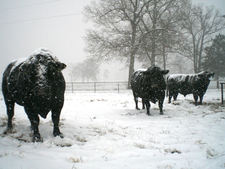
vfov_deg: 37.7
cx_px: 112
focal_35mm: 38
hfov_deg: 49.0
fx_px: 247
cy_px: 84
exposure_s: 1/640
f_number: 4.4
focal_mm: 6.3
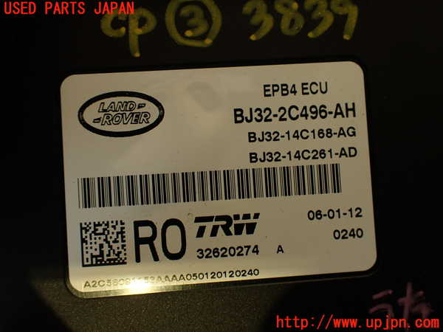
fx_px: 410
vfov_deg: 44.2
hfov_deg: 56.8
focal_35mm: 32
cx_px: 222
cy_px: 166
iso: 160
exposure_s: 1/60
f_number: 2.4
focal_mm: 5.79
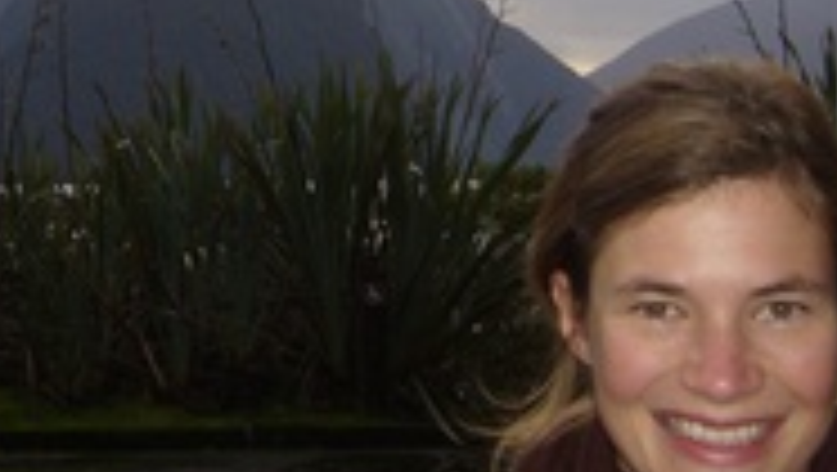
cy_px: -22
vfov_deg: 13.3
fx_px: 1999
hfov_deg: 23.5
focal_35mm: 90
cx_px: 238
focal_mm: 5.8
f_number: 2.8
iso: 80
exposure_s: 1/160
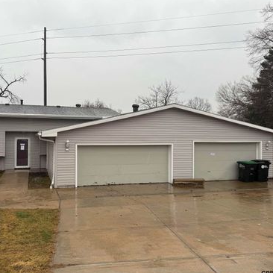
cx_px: 101
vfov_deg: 55.6
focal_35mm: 29
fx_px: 259
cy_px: 137
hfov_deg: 55.0
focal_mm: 6.76
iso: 64
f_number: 1.78
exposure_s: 1/222
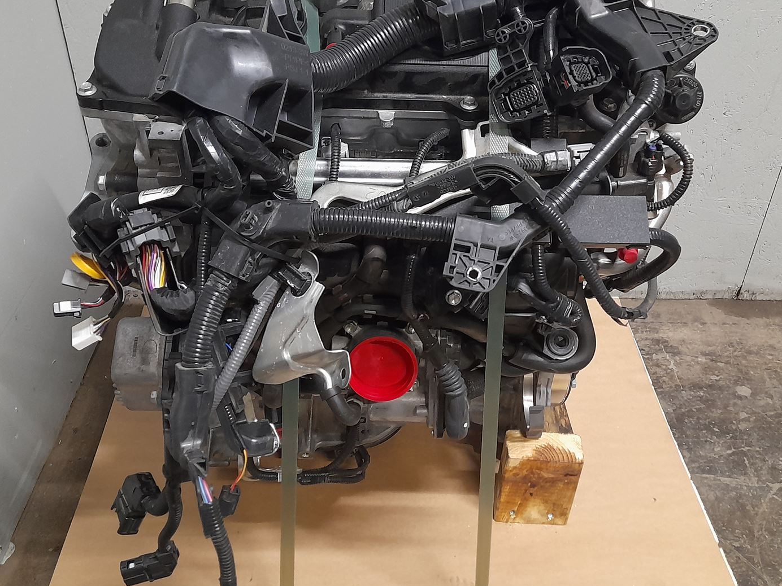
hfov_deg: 50.1
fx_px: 836
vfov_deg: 38.6
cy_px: 250
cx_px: 424
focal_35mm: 37
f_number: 2
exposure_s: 1/50
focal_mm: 4.6
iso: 400
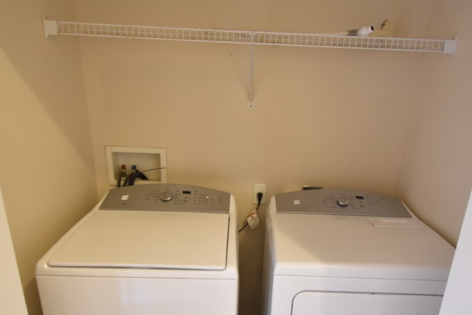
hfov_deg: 71.4
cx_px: 253
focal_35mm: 25
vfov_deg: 49.9
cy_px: 222
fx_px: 328
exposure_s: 1/8
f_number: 3.5
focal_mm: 10
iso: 800
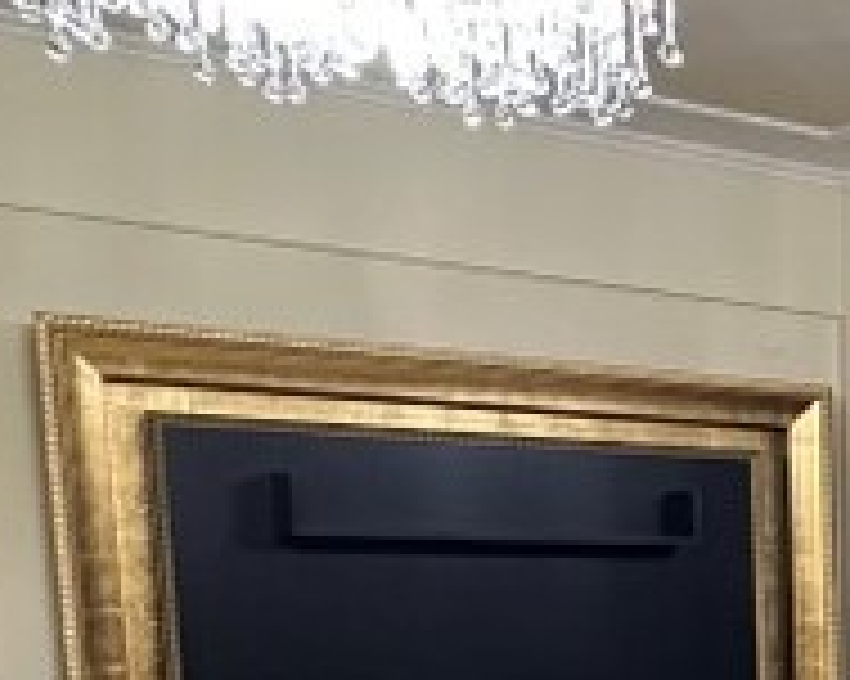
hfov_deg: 20.1
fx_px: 1861
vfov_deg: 19.3
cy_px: 847
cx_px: 1444
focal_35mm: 74
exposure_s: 1/50
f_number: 2.2
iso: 200
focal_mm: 2.22
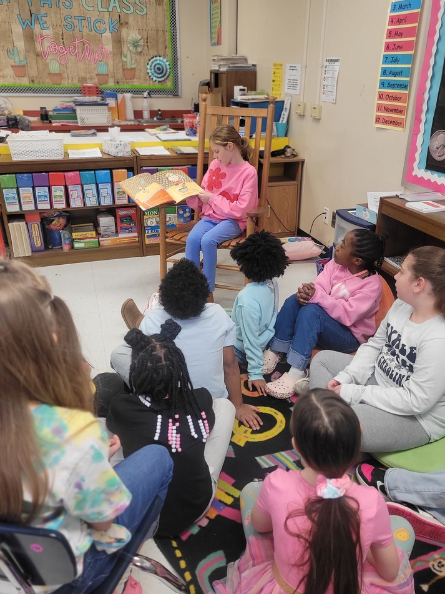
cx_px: 226
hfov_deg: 49.7
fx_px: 480
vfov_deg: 63.4
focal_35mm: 28
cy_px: 275
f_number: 1.8
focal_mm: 5.4
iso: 200
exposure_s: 1/60
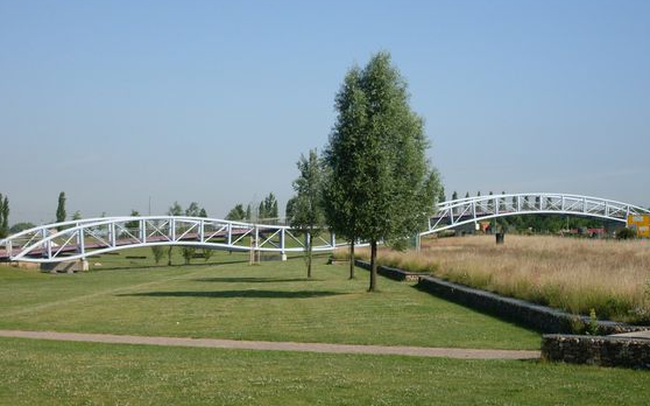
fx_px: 1469
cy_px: 180
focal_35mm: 83
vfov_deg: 15.7
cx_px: 340
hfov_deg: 24.9
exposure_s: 1/1000
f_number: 3.7
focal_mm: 11.7
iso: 80
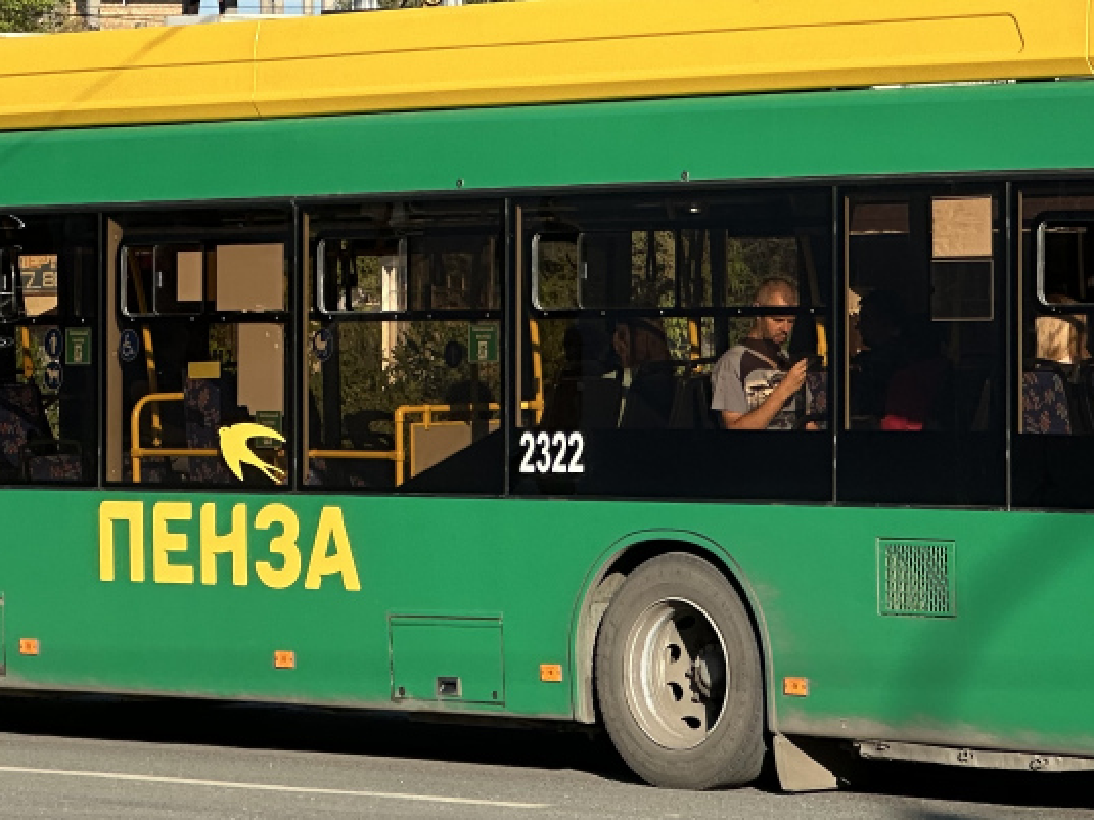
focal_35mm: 187
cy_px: -116
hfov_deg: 10.6
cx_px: 534
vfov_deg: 7.9
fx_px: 5909
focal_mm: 9
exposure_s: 1/564
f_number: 2.8
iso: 32
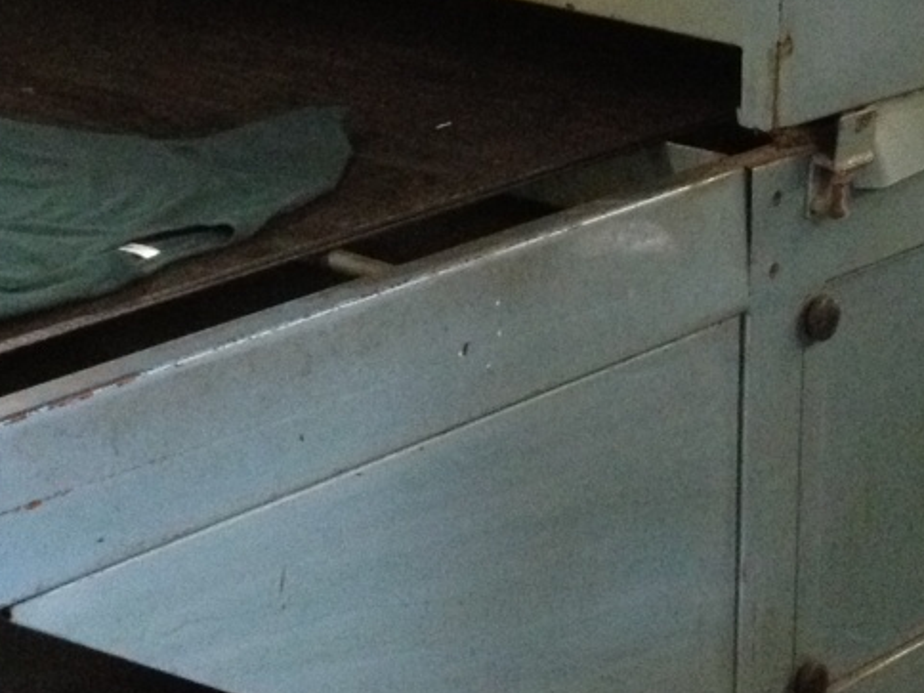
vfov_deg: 12.4
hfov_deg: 16.7
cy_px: -6
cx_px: 521
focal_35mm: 118
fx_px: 3150
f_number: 2.4
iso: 400
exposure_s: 1/20
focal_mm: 4.28
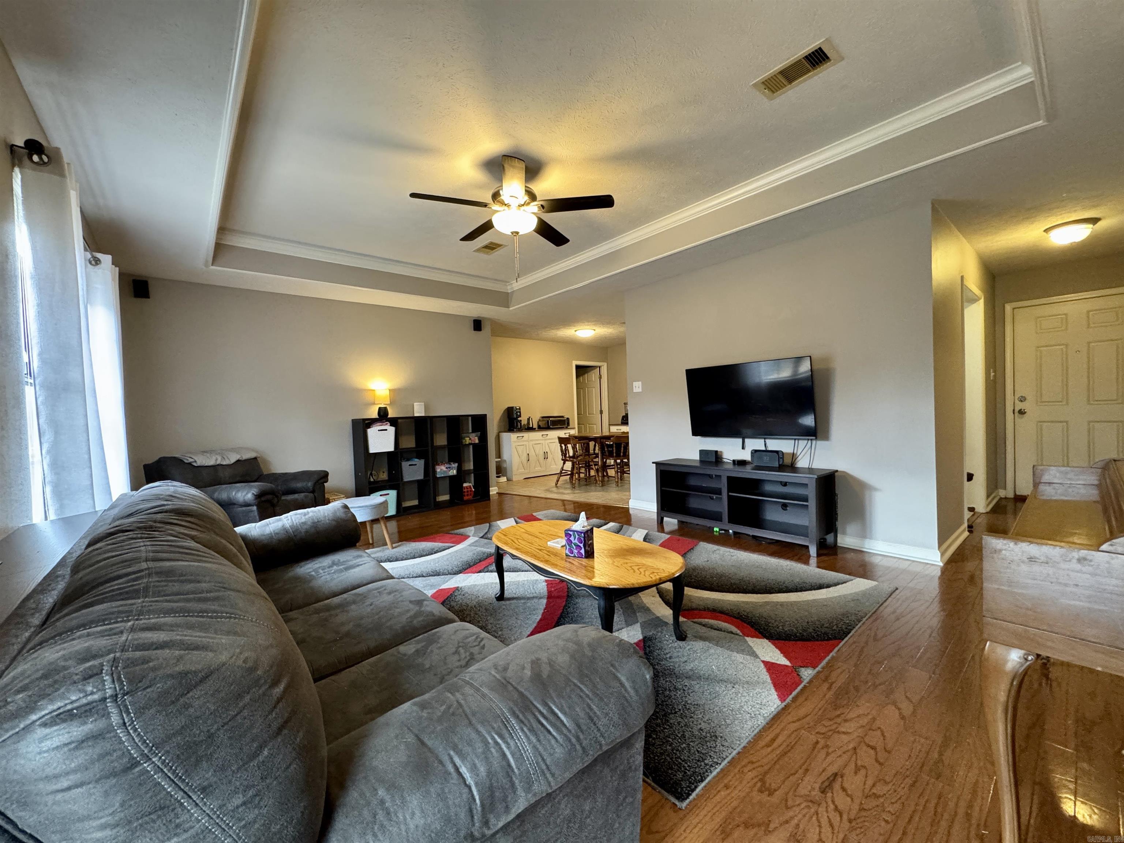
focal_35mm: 14
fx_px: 455
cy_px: 422
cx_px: 562
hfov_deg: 102.1
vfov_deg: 85.7
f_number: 2.2
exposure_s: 1/60
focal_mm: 2.22
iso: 500
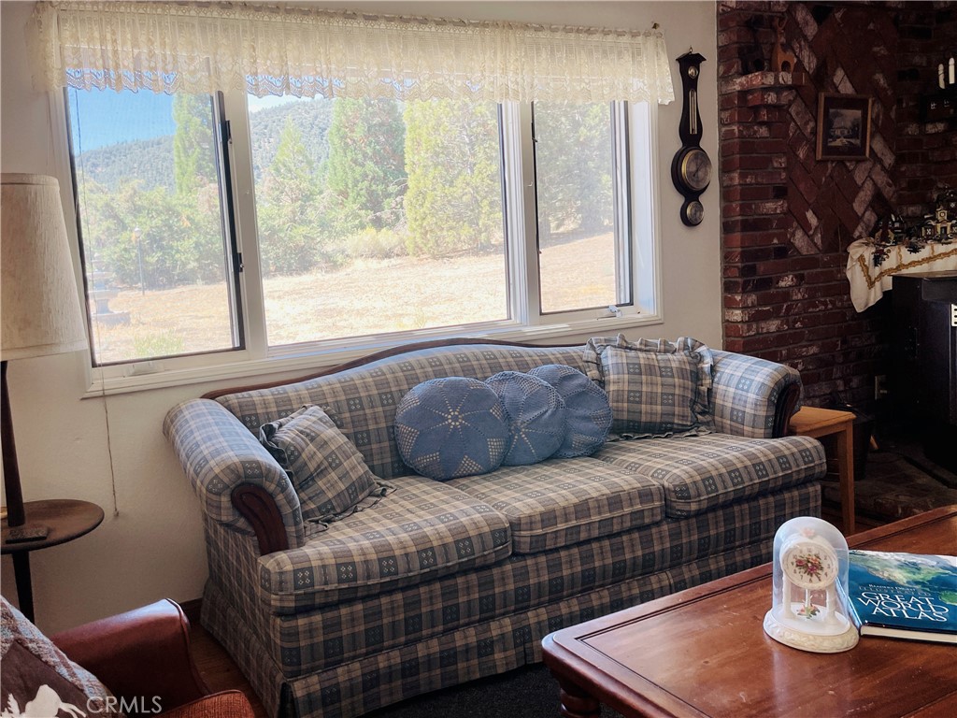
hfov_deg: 69.4
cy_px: 359
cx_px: 478
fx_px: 691
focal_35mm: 25
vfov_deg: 54.9
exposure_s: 1/121
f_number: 1.6
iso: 40
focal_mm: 5.1
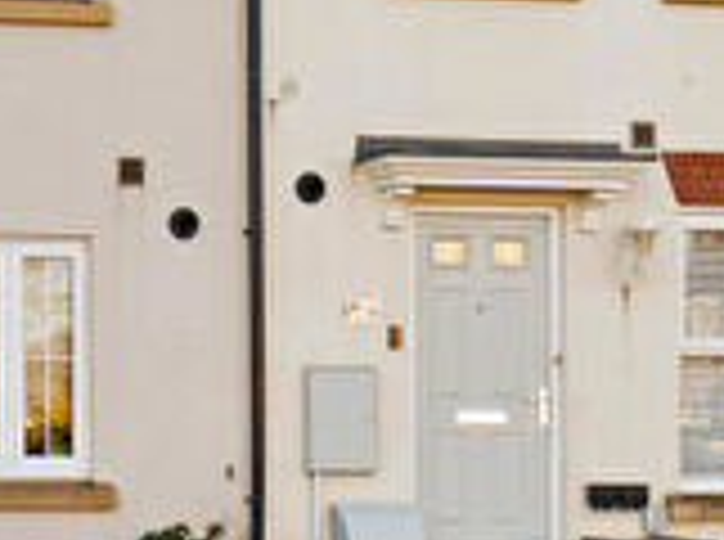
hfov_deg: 20.3
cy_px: 34
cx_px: -234
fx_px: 1836
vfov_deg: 16.5
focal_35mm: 88
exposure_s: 1/250
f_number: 7.1
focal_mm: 14
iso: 200
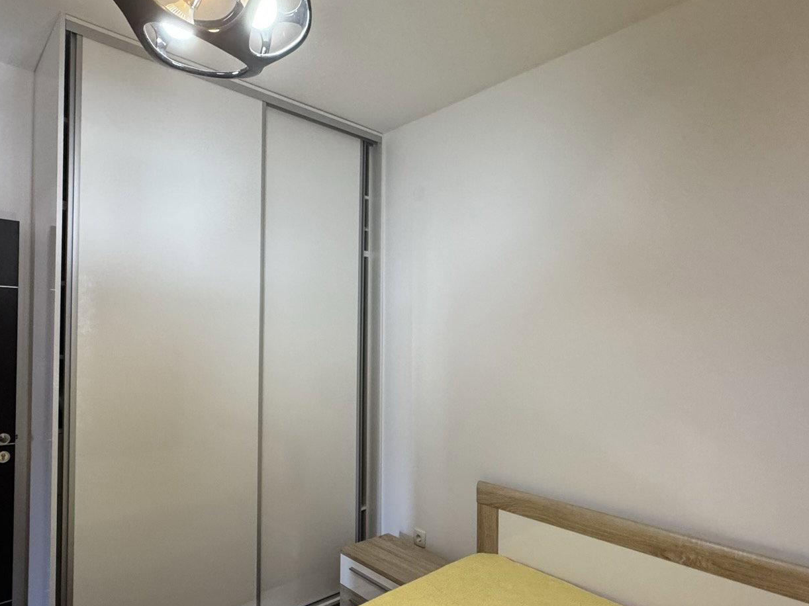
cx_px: 353
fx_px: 514
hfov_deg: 76.1
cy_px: 335
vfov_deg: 60.9
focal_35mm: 22
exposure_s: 1/50
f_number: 2.2
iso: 320
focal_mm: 2.22
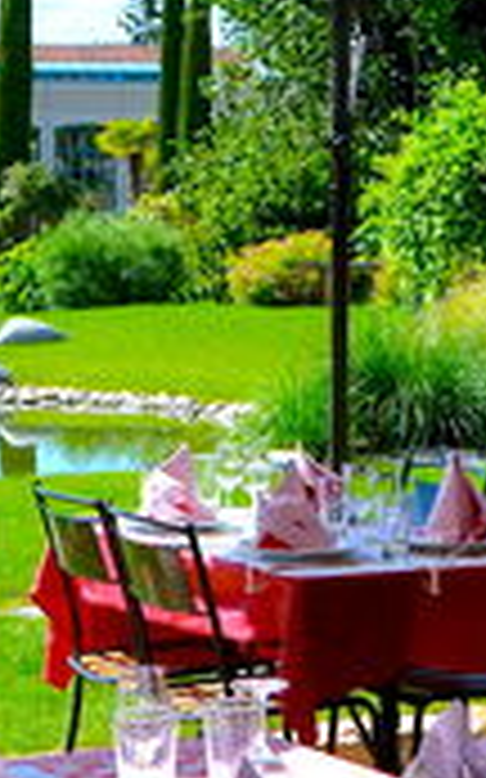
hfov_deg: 9.8
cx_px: 432
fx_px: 2821
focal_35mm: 133
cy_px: 432
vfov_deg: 15.7
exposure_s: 1/200
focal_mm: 18
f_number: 7.1
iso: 100
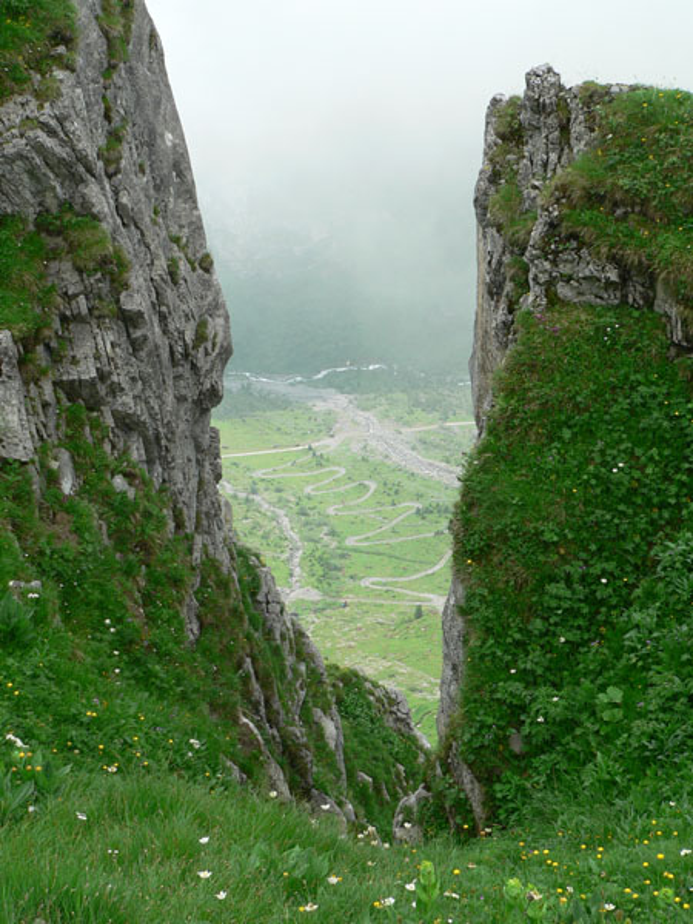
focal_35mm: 50
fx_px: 1335
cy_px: 462
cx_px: 346
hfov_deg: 29.1
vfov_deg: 38.2
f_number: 4
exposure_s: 1/200
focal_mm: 8.3
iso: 80
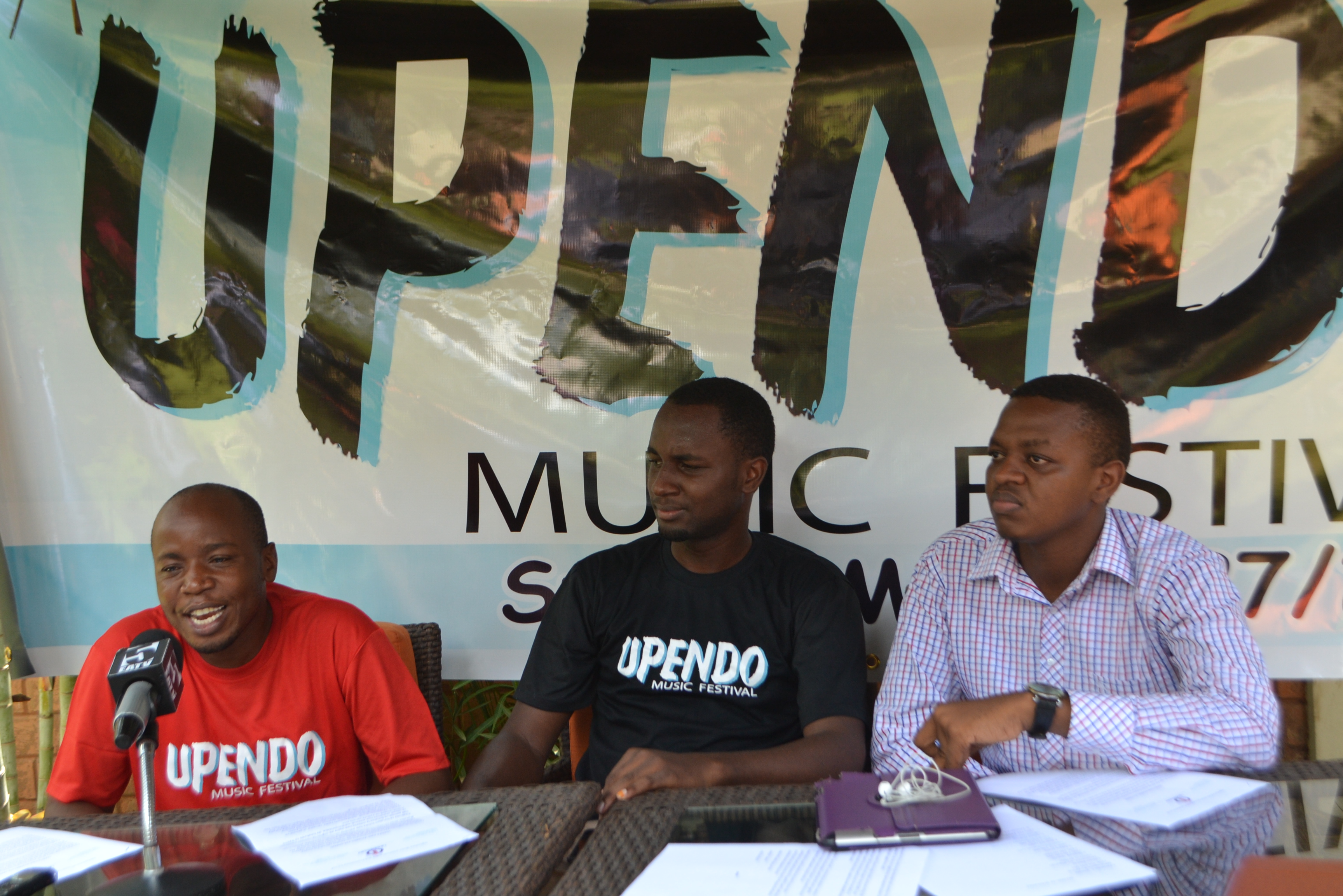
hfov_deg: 46.4
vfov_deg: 31.9
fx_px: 1567
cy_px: 448
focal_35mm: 42
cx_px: 672
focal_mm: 28
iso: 400
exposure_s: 1/125
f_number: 5.6
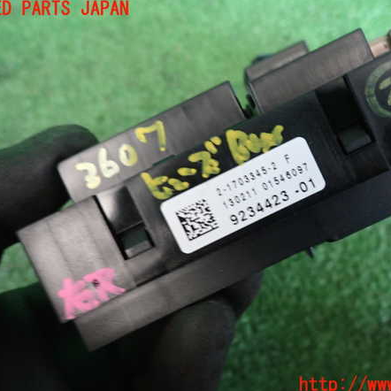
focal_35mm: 30
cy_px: 197
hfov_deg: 53.7
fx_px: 383
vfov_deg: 54.0
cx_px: 234
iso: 400
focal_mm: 4.5
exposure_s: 1/30
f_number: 2
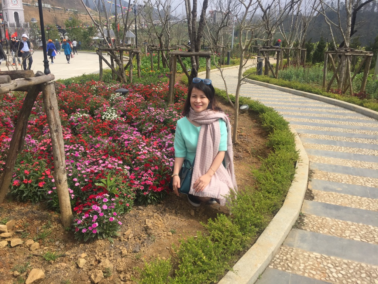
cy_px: 142
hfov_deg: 61.7
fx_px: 317
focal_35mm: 29
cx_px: 189
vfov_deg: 48.2
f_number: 2.2
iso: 32
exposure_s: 1/1647
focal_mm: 4.15
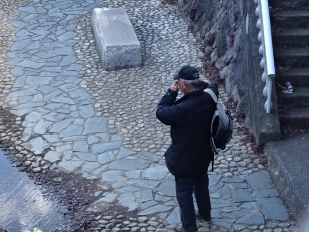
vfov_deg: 14.1
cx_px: 154
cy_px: 116
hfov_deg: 18.7
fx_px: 937
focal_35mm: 105
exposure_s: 1/125
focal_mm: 17.97
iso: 320
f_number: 5
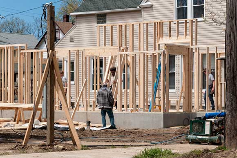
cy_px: 79
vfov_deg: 13.0
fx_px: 691
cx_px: 118
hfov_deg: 19.5
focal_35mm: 105
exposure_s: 1/1250
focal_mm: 70
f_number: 11
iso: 400
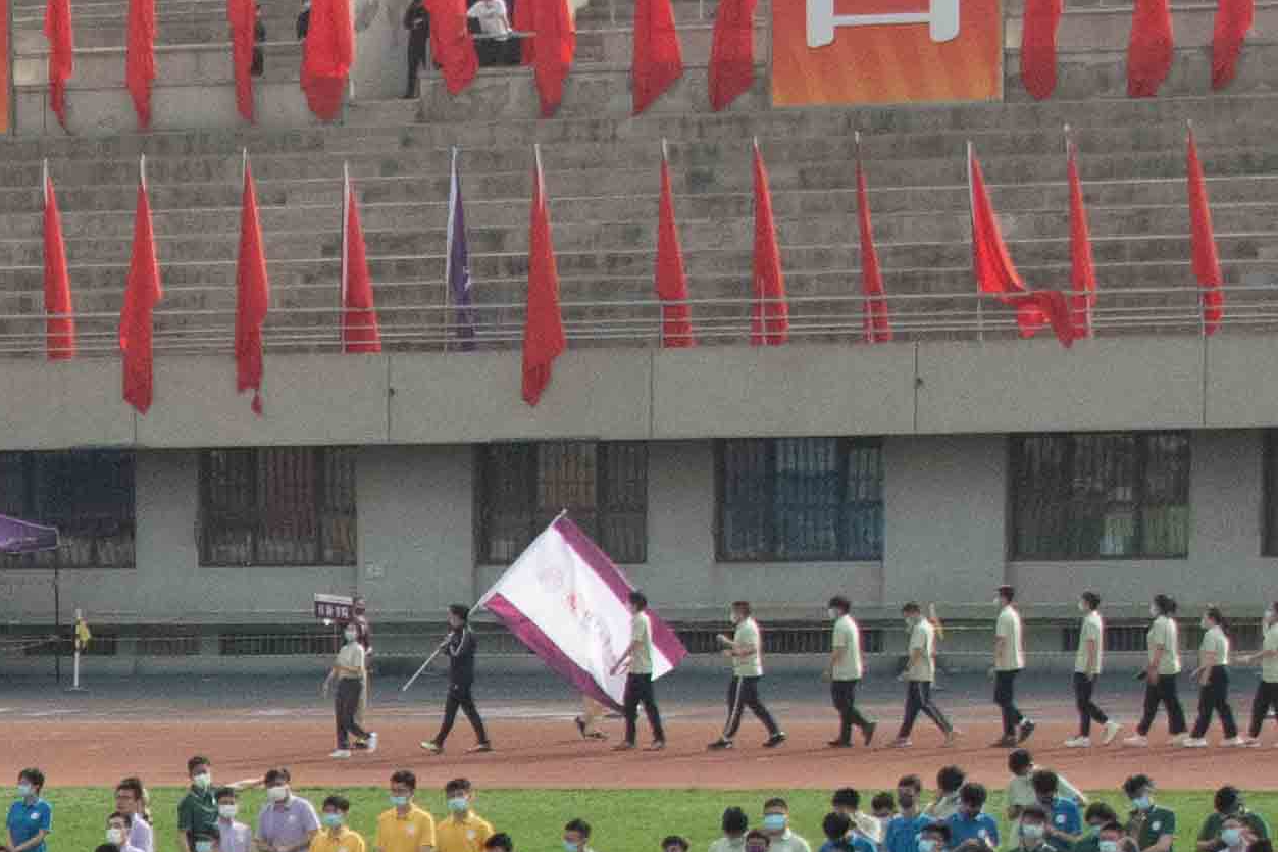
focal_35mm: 290
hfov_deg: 6.9
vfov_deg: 4.7
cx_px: -1120
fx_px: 10293
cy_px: 1581
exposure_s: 1/4000
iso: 800
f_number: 5.6
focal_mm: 44
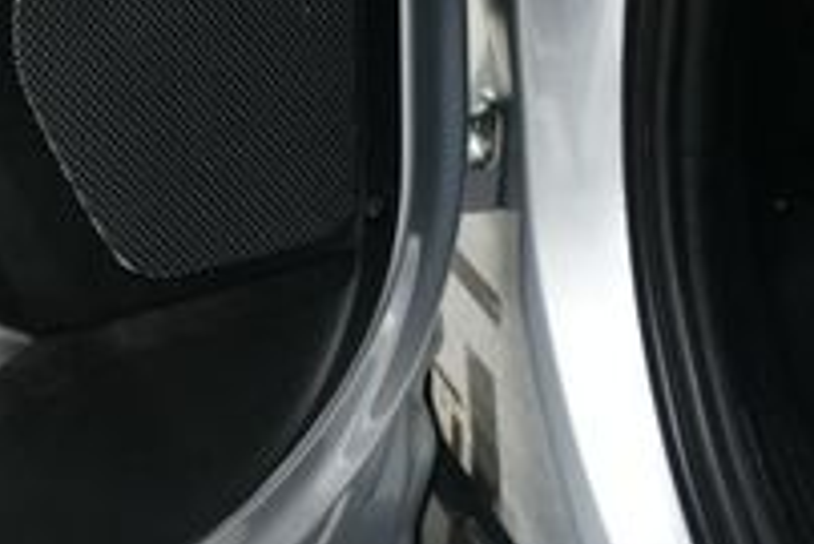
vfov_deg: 13.9
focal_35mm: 95
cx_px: -395
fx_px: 2150
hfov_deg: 18.9
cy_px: -145
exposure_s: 1/160
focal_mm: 20
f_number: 5.6
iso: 100
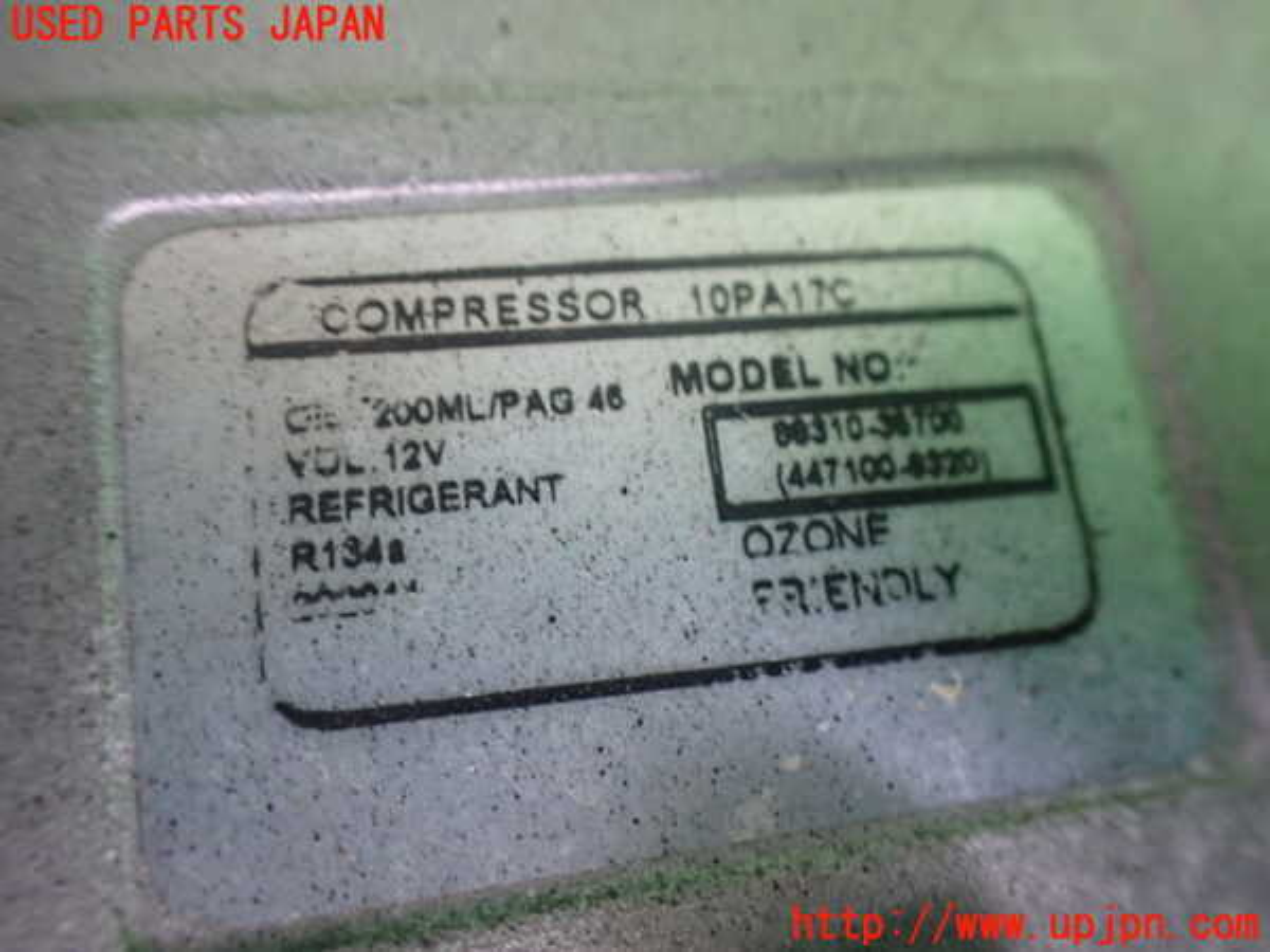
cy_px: 476
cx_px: 635
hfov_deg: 60.0
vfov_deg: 46.8
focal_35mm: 30
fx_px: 1101
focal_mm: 5.4
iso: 800
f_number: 2.3
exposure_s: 1/60
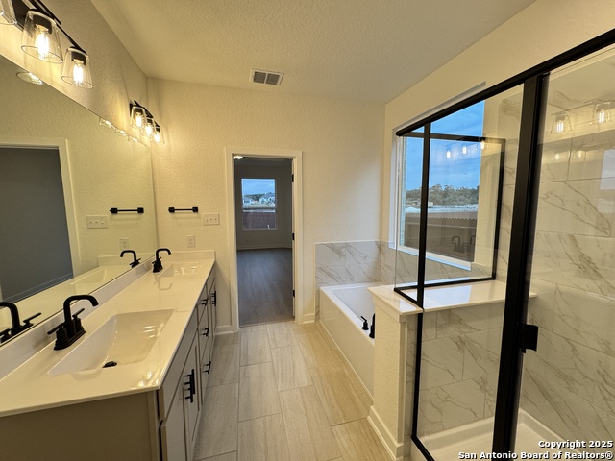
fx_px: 249
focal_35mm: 14
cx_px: 308
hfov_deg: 102.1
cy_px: 230
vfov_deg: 85.7
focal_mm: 2.22
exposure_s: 1/120
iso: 200
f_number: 2.2
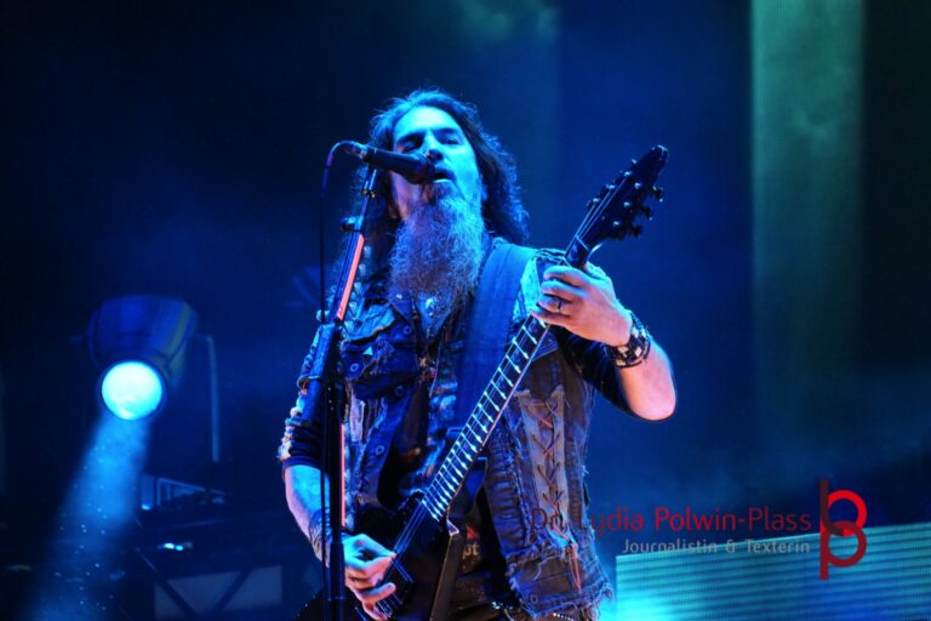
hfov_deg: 9.7
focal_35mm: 212
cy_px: 310
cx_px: 466
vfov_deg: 6.5
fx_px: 5469
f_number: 5.6
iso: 2500
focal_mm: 141
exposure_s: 1/250
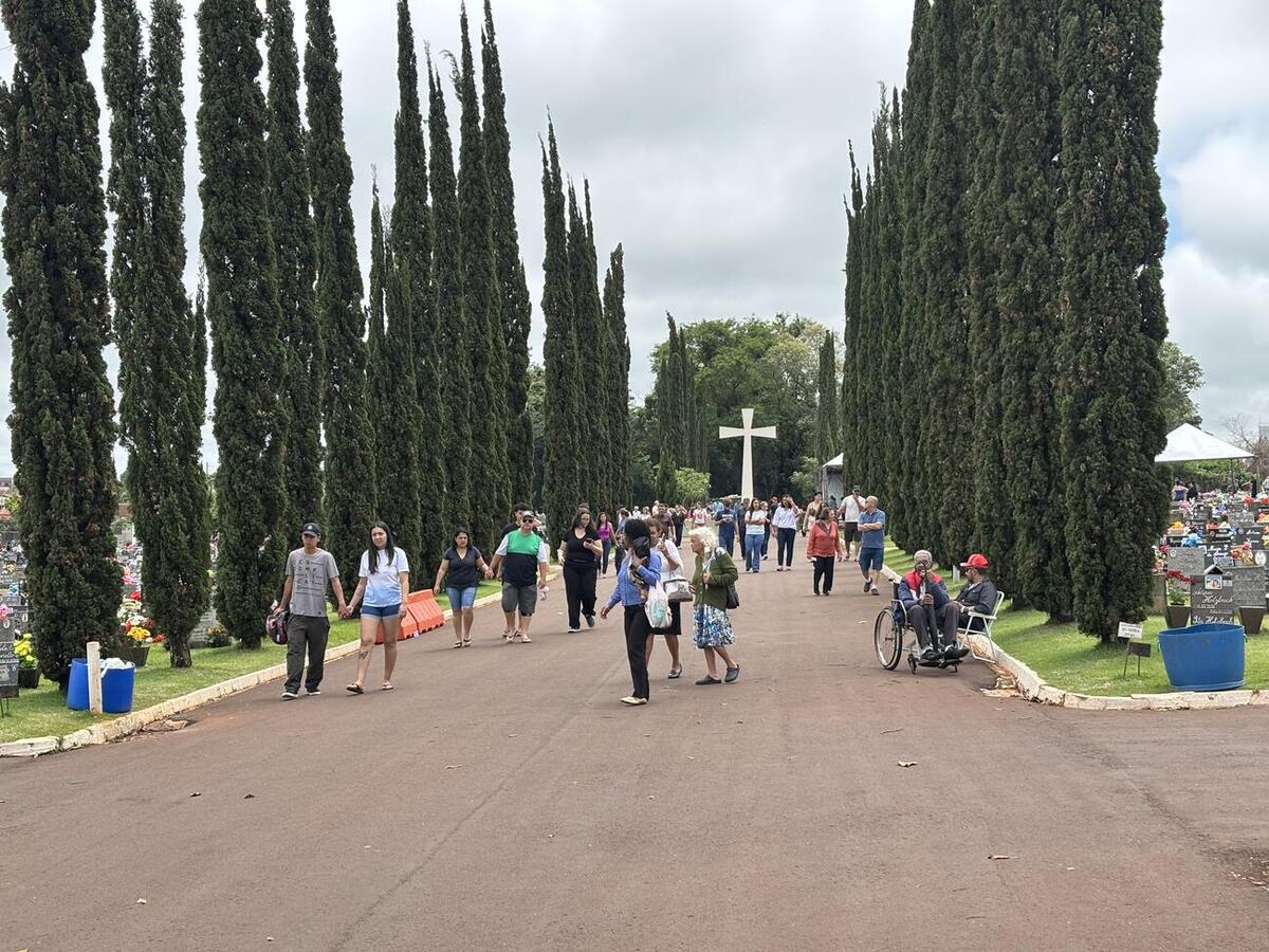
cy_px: 476
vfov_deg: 28.0
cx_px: 634
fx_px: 1906
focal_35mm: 52
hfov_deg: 36.8
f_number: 1.6
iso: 40
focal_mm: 5.96
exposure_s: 1/1667
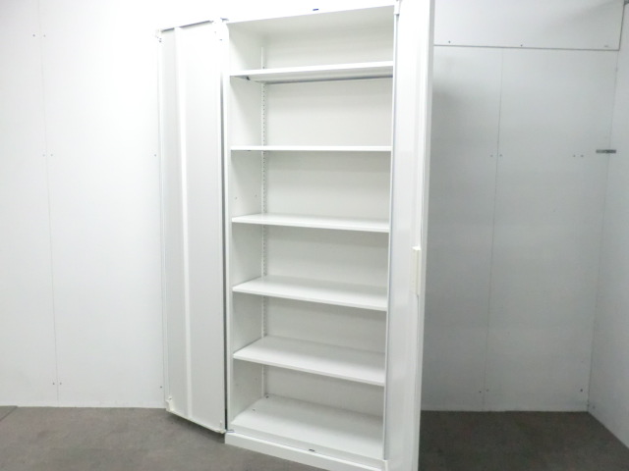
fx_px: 581
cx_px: 314
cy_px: 236
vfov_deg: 44.2
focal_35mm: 32
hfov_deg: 56.8
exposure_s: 1/60
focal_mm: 5.8
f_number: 3.5
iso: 800
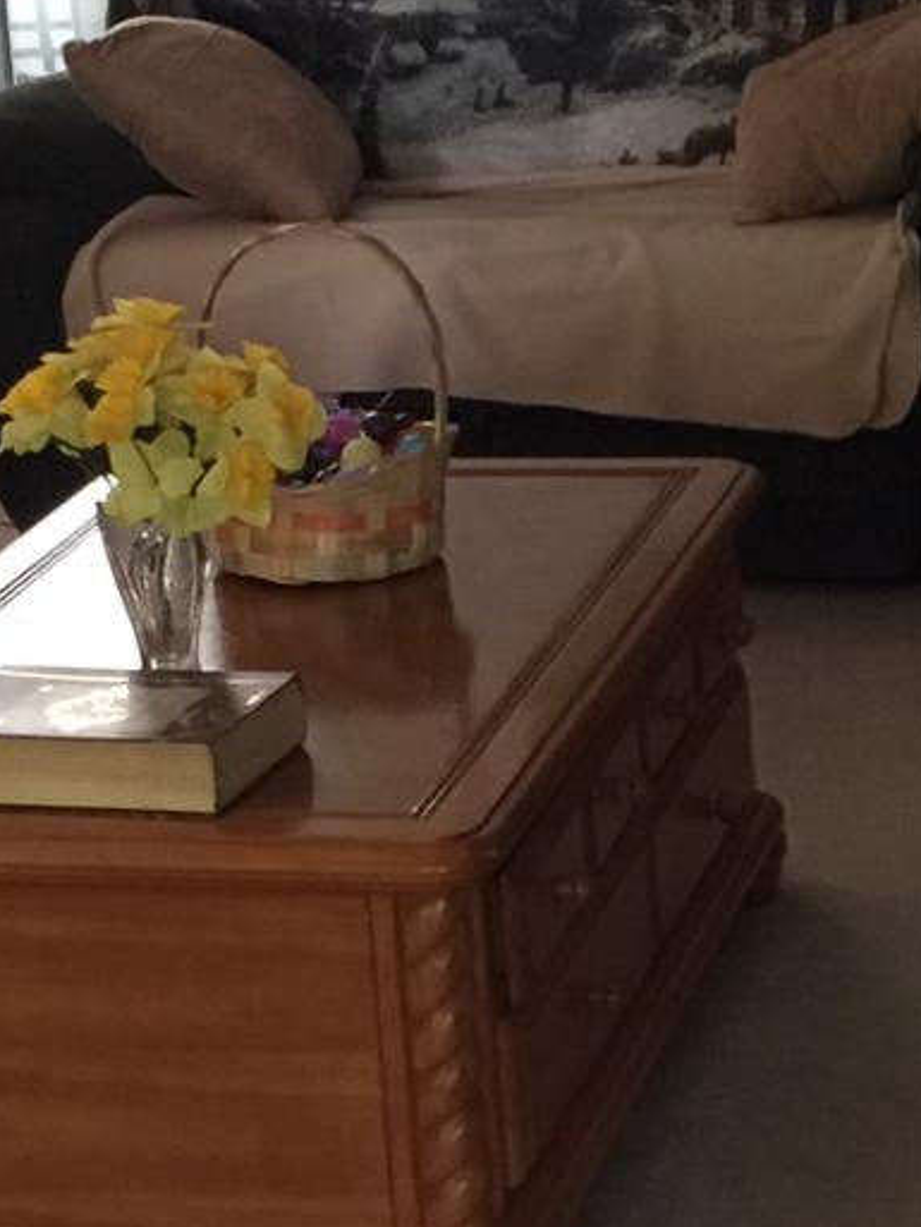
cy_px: 892
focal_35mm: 113
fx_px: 4007
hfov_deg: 13.1
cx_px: 622
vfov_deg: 17.3
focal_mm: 4.15
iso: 100
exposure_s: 1/10
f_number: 2.2
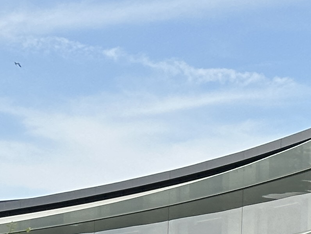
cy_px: 272
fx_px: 2183
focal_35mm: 243
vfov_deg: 6.1
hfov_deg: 7.9
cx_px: 519
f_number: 1.78
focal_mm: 6.86
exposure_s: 1/3876
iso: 64
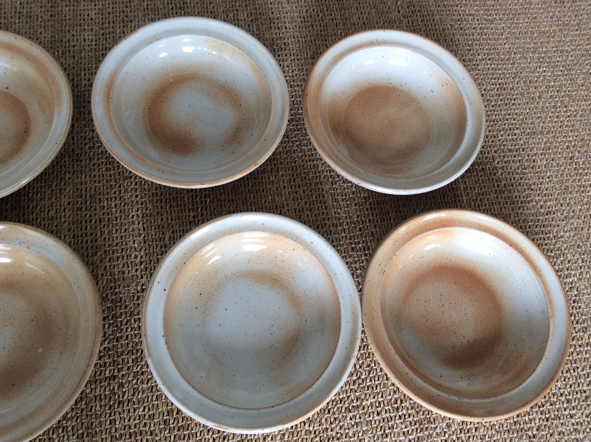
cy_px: 221
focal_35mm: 32
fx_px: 546
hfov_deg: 56.9
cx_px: 296
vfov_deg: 44.1
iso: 32
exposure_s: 1/30
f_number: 2.4
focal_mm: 3.3
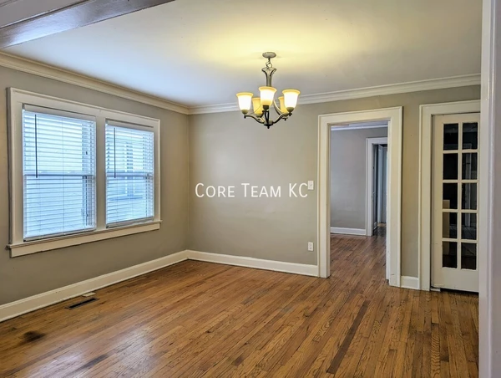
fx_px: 348
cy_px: 189
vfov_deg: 57.0
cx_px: 250
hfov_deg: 71.5
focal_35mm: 24
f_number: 1.85
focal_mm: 6.81
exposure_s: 1/120
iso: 43
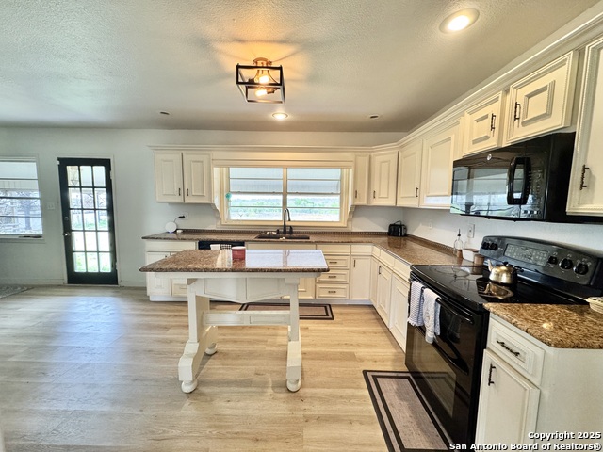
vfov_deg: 85.7
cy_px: 226
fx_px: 244
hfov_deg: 102.1
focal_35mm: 14
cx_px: 302
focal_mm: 2.22
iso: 250
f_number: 2.2
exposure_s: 1/120
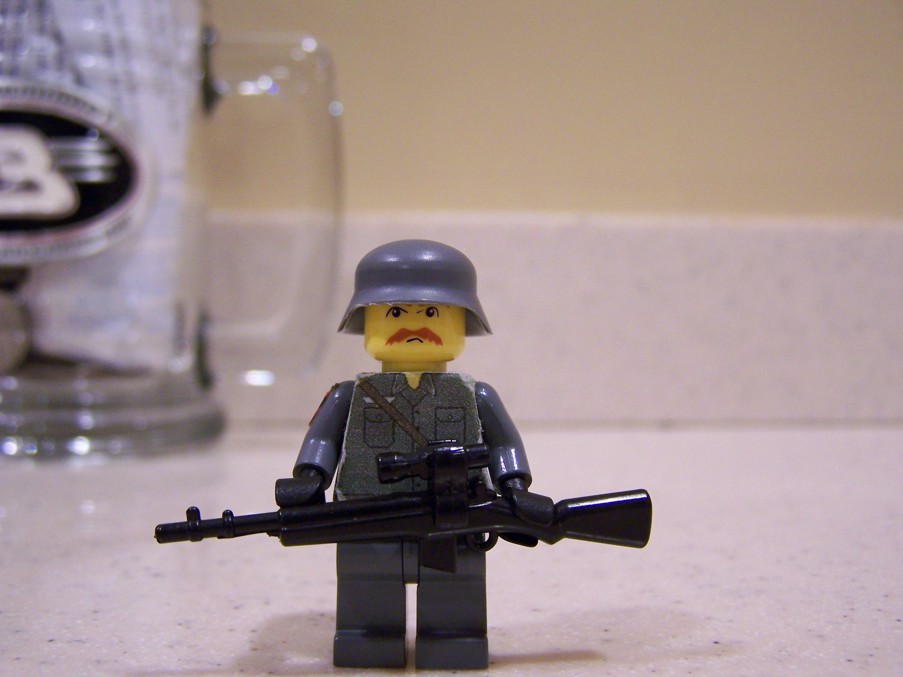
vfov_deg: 37.7
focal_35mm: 38
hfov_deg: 49.0
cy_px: 338
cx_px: 452
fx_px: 991
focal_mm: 6.3
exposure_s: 1/15
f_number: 2.8
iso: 140
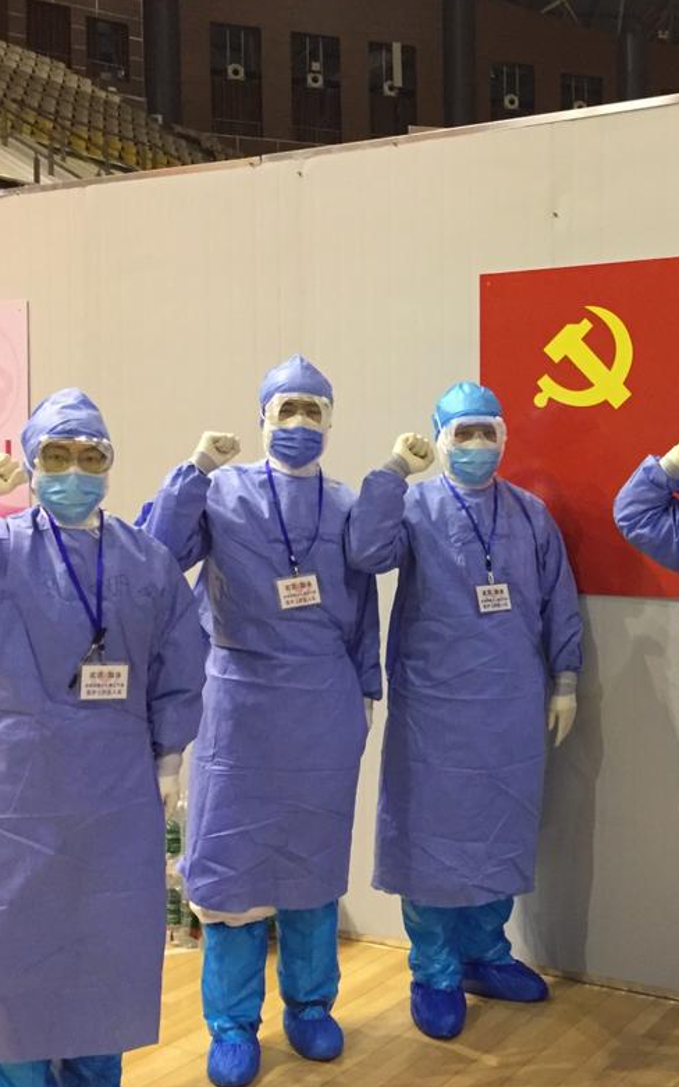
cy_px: 543
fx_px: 1244
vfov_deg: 47.2
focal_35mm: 42
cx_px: 630
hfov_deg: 29.1
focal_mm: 4.15
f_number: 2.2
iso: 320
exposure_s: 1/33
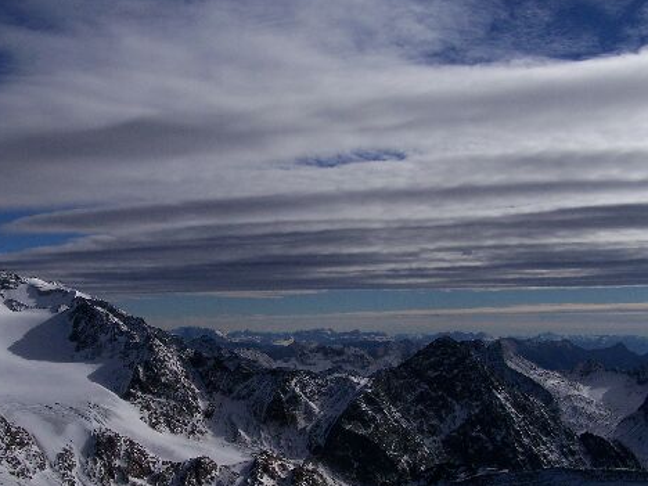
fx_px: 973
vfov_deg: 27.9
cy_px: 303
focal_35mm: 52
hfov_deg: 36.7
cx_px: 273
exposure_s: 1/1600
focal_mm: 6.3
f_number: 5.6
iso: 80
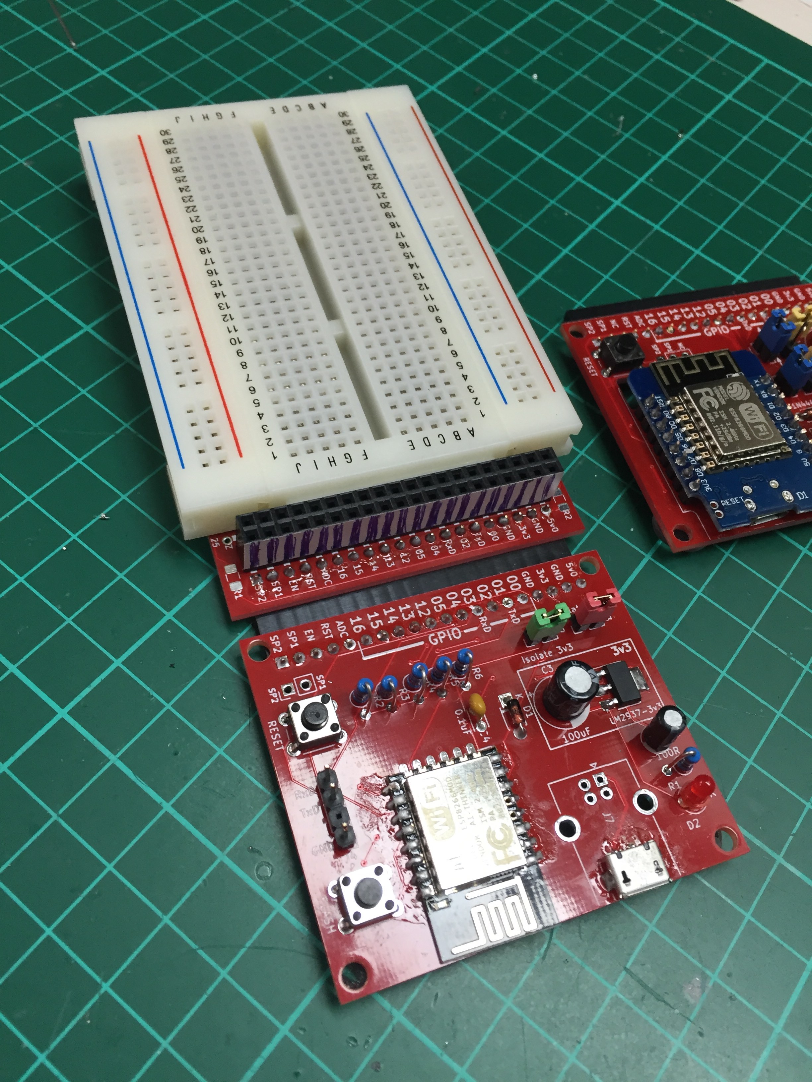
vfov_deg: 61.7
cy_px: 541
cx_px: 406
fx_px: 907
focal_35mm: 29
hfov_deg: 48.2
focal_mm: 4.15
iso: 50
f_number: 2.2
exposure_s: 1/33
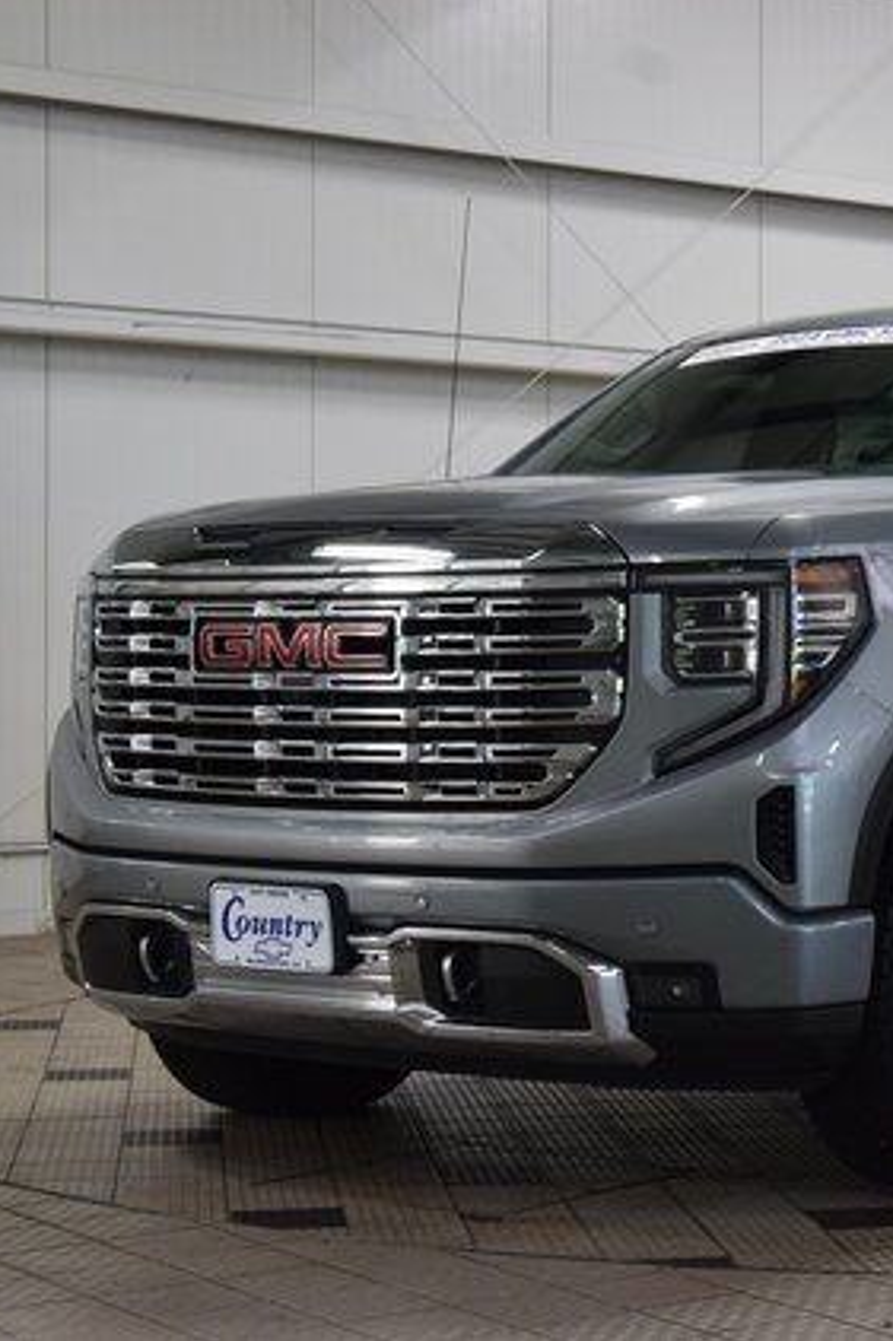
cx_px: 880
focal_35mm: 82
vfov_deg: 24.8
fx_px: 3053
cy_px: 666
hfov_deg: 16.3
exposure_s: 1/60
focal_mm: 36
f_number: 8
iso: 1400
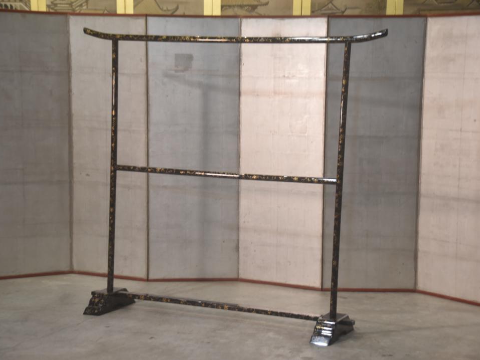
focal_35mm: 85
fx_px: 1178
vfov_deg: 17.4
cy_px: 179
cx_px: 235
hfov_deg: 23.0
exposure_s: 1/60
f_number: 4.8
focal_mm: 52
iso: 720
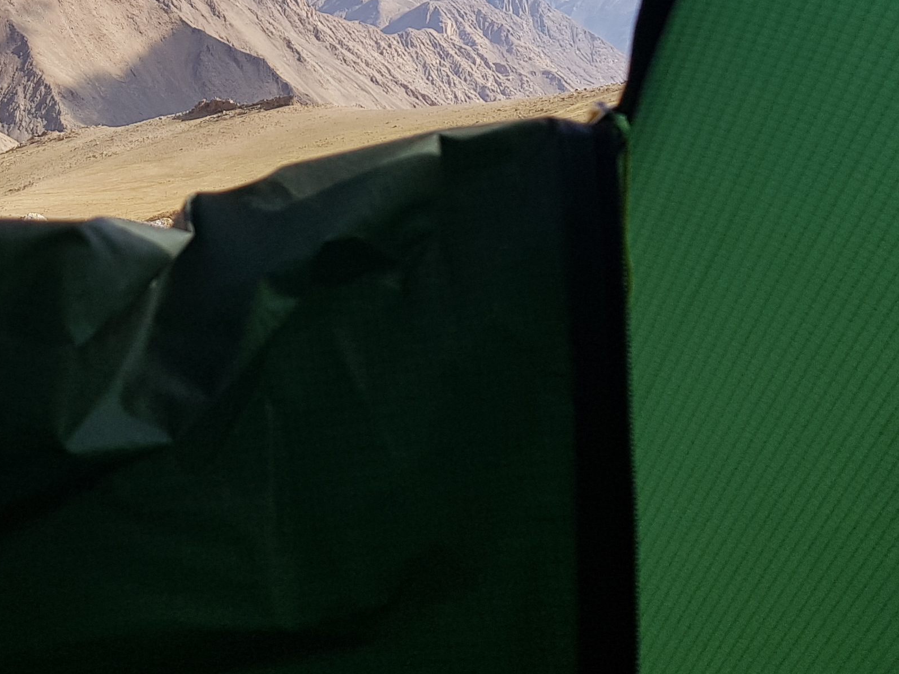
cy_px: -152
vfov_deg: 20.7
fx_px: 1714
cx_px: 22
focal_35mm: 66
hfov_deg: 27.8
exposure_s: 1/1660
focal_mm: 4.2
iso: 40
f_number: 1.7
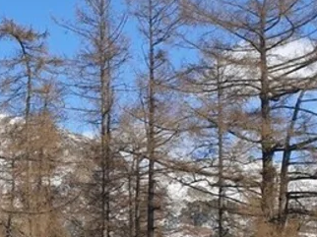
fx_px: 888
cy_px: 236
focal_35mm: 97
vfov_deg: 15.0
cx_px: -250
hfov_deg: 16.8
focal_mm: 4.3
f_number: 2.4
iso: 50
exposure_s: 1/1272
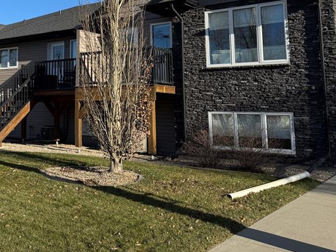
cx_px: 49
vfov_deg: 31.2
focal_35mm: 45
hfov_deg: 39.7
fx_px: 437
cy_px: 44
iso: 80
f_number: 1.78
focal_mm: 6.76
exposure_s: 1/3247
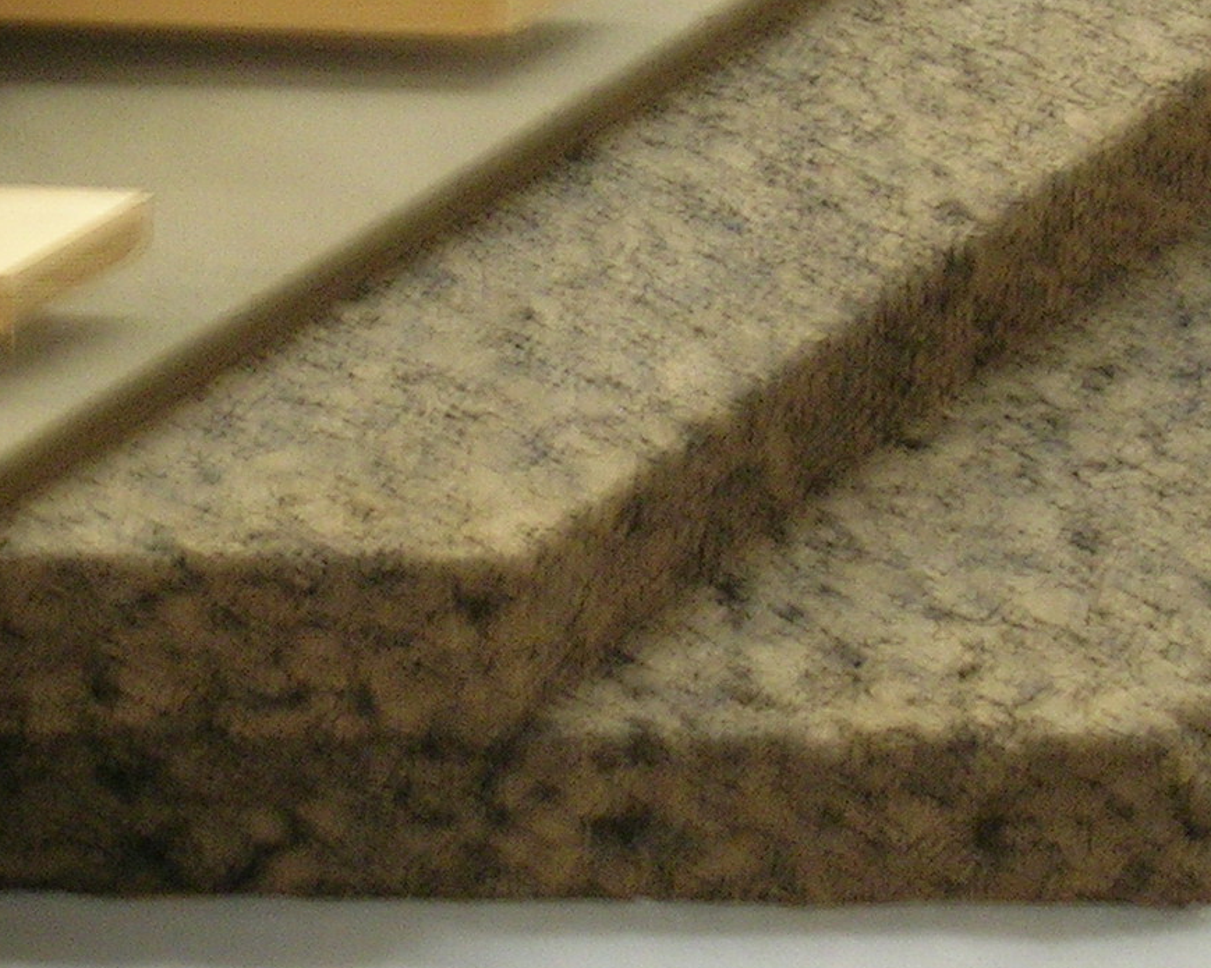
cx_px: 497
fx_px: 6021
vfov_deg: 9.2
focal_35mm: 168
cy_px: 331
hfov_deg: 11.5
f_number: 3.8
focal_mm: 11.1
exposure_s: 1/3.7
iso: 133
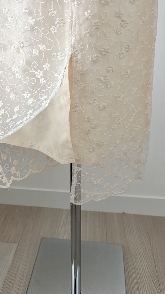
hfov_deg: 39.7
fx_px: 226
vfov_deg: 66.1
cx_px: 56
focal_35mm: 29
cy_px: 145
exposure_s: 1/60
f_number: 1.6
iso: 250
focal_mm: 5.96
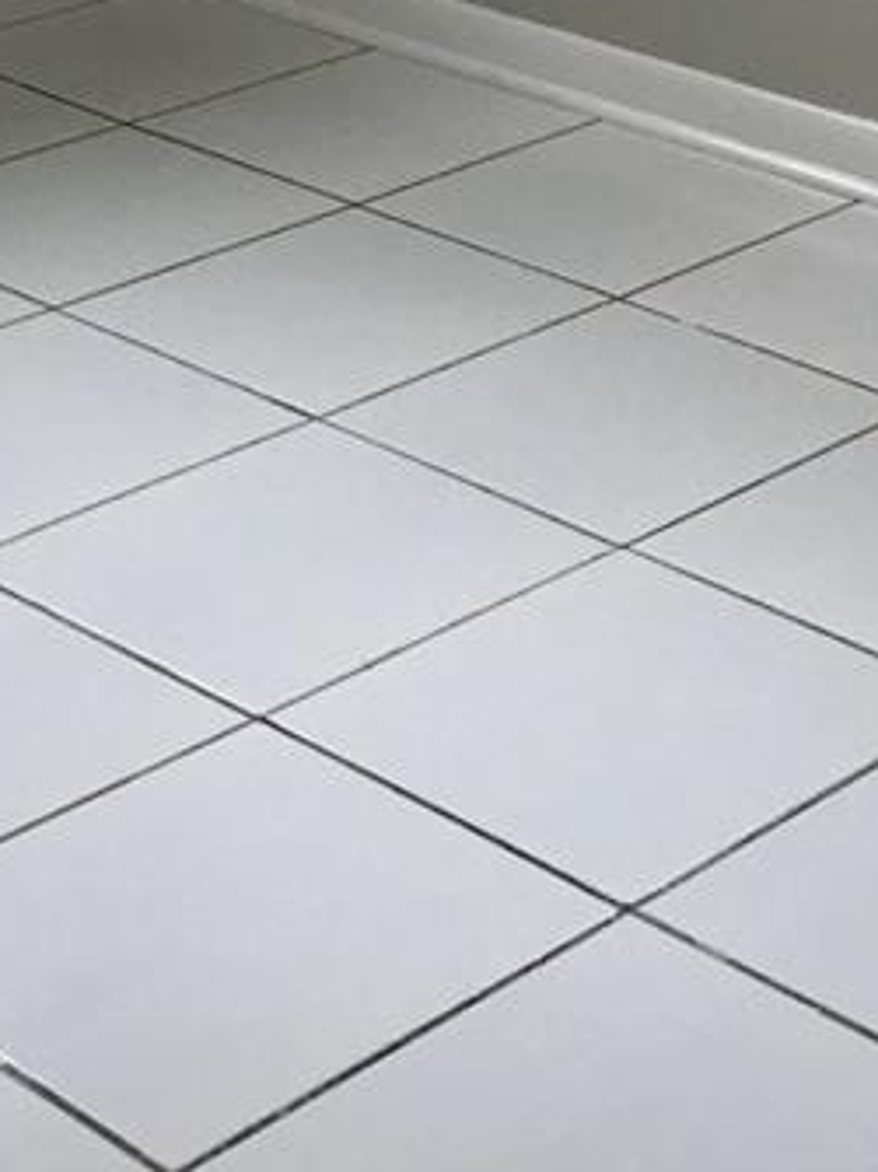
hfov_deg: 14.1
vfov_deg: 17.2
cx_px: 805
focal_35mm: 104
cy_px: -528
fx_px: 3519
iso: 25
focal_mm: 4.15
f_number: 2.2
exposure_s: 1/40
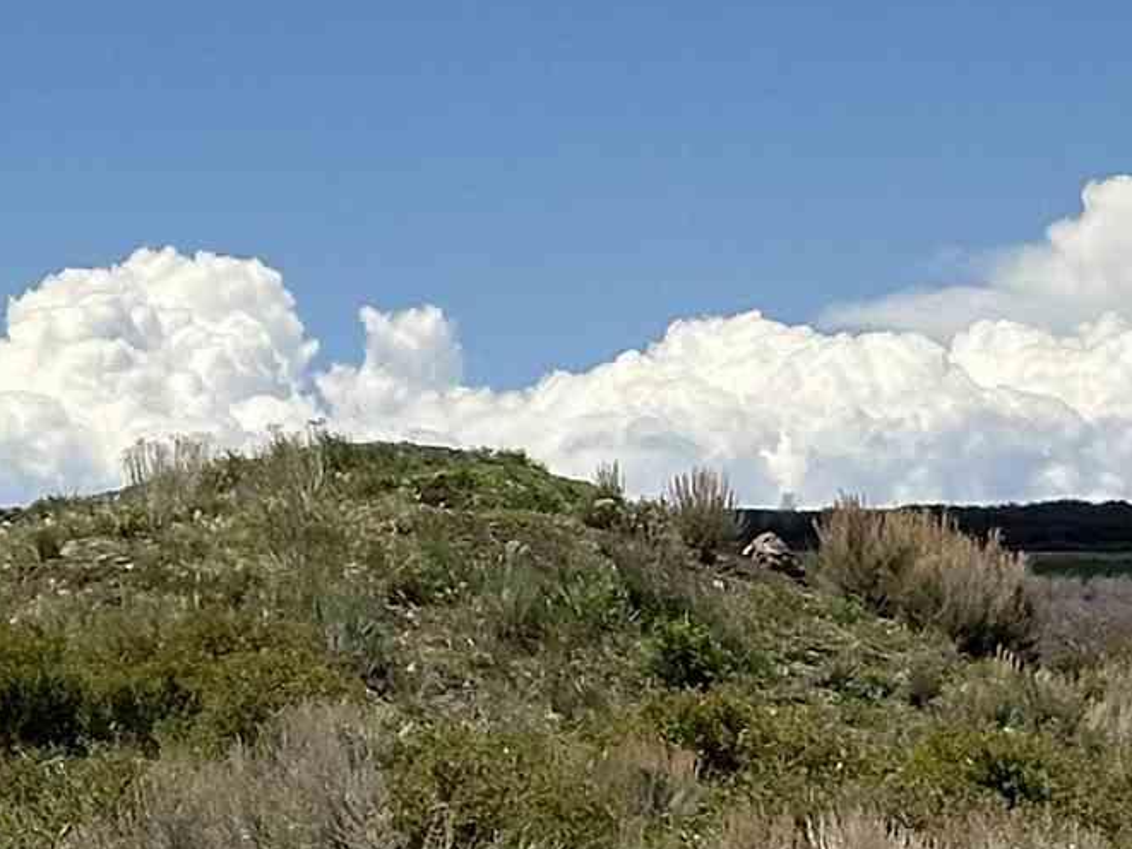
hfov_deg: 8.4
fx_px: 7294
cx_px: -1195
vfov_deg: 6.7
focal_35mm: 223
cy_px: 623
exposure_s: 1/7092
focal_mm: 6.86
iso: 64
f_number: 1.78
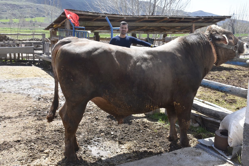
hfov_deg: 51.9
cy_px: 82
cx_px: 127
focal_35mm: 37
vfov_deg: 35.9
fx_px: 256
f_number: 8
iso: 450
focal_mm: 24
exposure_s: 1/500
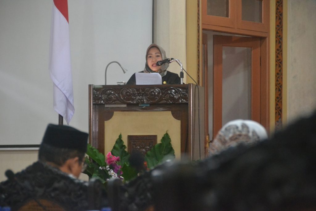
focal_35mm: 195
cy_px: 106
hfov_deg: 10.5
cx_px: 158
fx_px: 1712
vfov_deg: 7.0
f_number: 5.6
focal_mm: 130
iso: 3200
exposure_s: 1/20
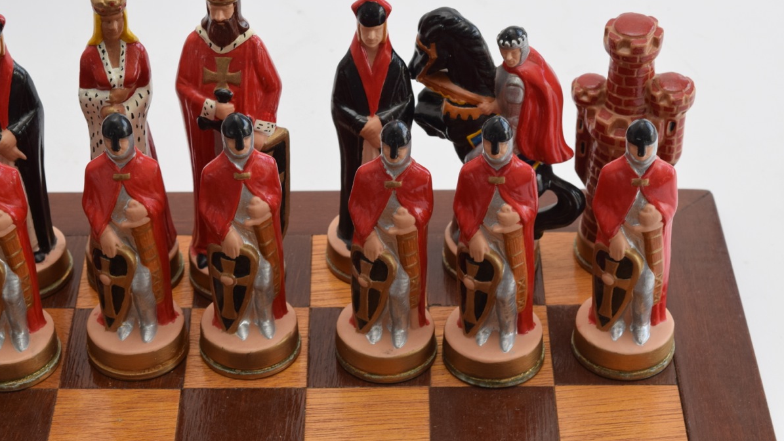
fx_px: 1924
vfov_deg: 13.1
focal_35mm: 93
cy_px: 223
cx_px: 368
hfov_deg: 23.0
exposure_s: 1/125
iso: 400
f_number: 8
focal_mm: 55
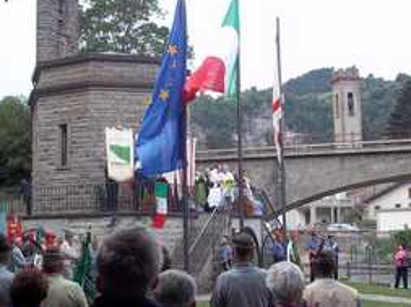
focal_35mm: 57
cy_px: 154
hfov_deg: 33.7
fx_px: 676
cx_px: 156
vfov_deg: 25.6
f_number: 3.1
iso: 80
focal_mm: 6.5
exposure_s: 1/200
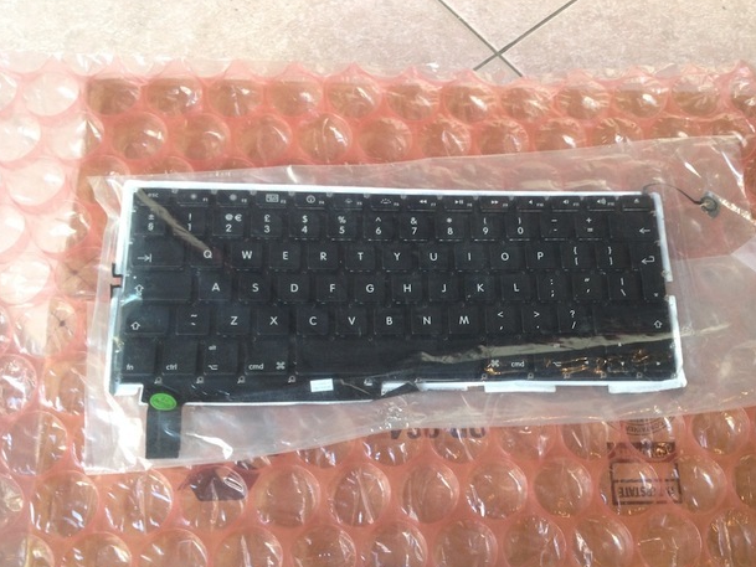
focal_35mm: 46
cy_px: 341
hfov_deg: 40.9
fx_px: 1005
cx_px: 482
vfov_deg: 31.4
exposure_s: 1/20
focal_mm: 4.28
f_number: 2.4
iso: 50
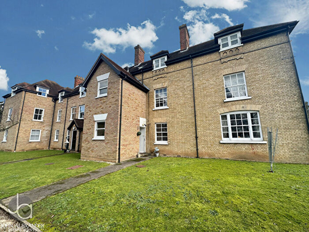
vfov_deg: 85.7
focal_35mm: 14
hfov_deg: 102.1
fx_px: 125
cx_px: 154
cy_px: 116
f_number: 2.2
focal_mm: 2.22
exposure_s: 1/337
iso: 40
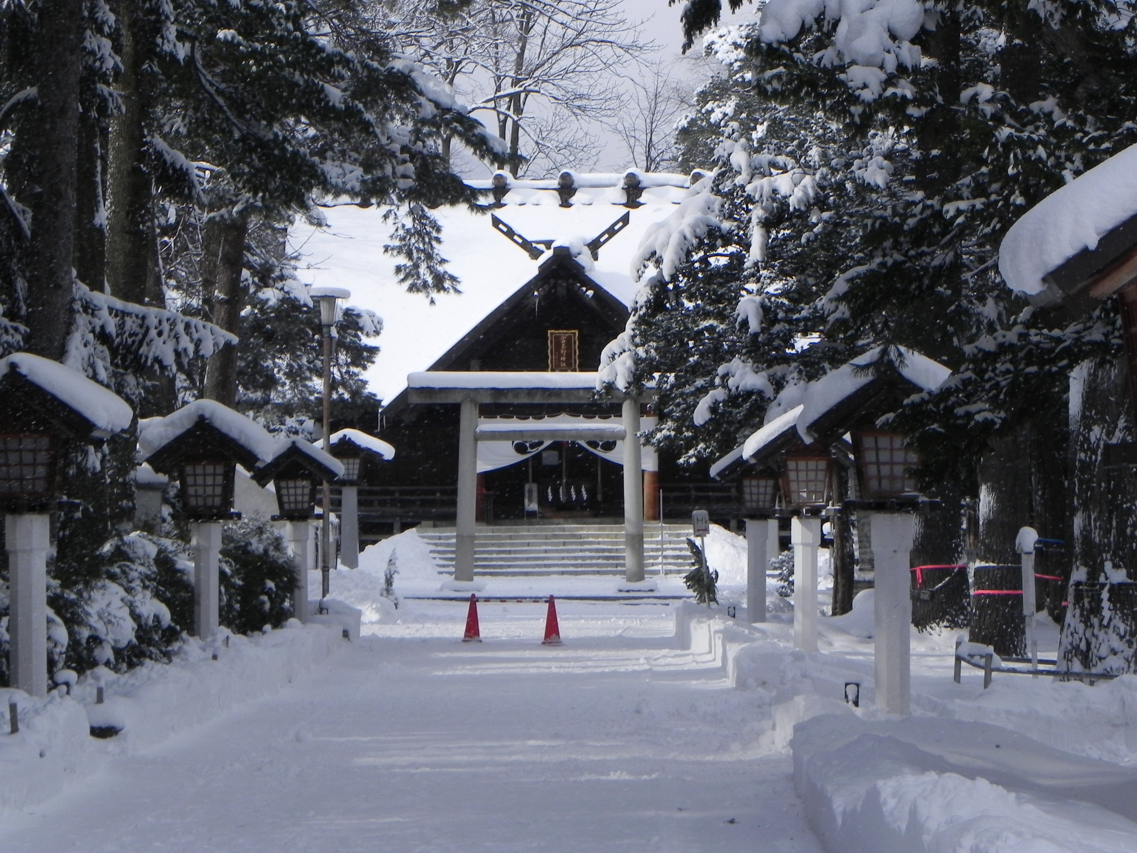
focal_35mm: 129
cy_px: 426
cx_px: 568
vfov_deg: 11.5
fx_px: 4237
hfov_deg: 15.3
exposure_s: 1/494
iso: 160
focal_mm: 23
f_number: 7.1
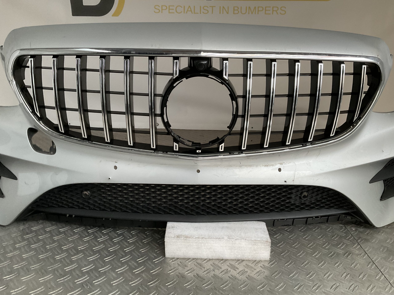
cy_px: 148
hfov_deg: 61.7
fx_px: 330
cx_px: 197
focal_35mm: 29
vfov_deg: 48.2
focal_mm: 3
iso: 200
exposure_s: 1/50
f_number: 1.8
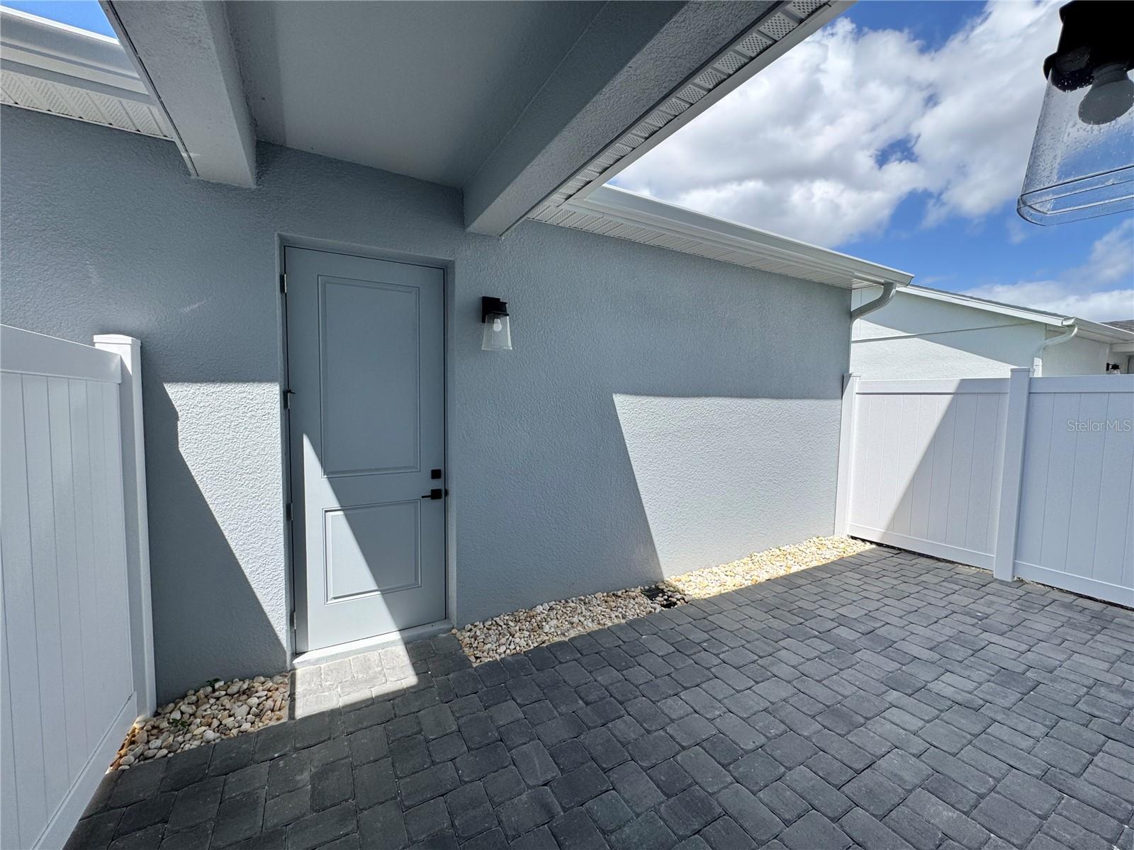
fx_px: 459
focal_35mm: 14
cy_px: 425
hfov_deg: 102.1
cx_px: 567
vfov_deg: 85.7
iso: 40
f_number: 2.2
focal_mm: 2.22
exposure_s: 1/1178
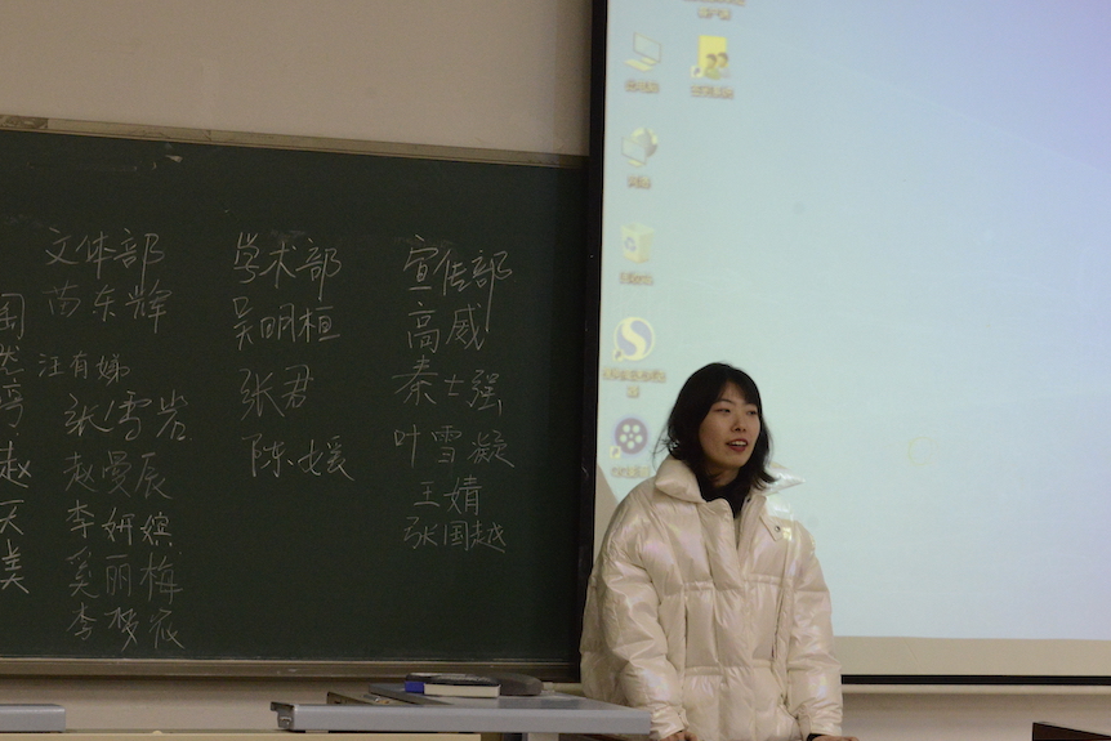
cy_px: 396
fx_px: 3210
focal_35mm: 104
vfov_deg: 13.2
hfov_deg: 19.6
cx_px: 677
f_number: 10
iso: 5000
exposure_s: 1/60
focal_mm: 70
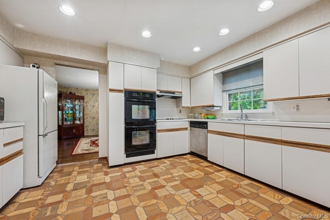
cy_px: 110
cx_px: 165
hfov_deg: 104.3
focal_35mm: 14
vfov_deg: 81.2
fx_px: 128
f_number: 11
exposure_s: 1/1.25
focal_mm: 14
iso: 100
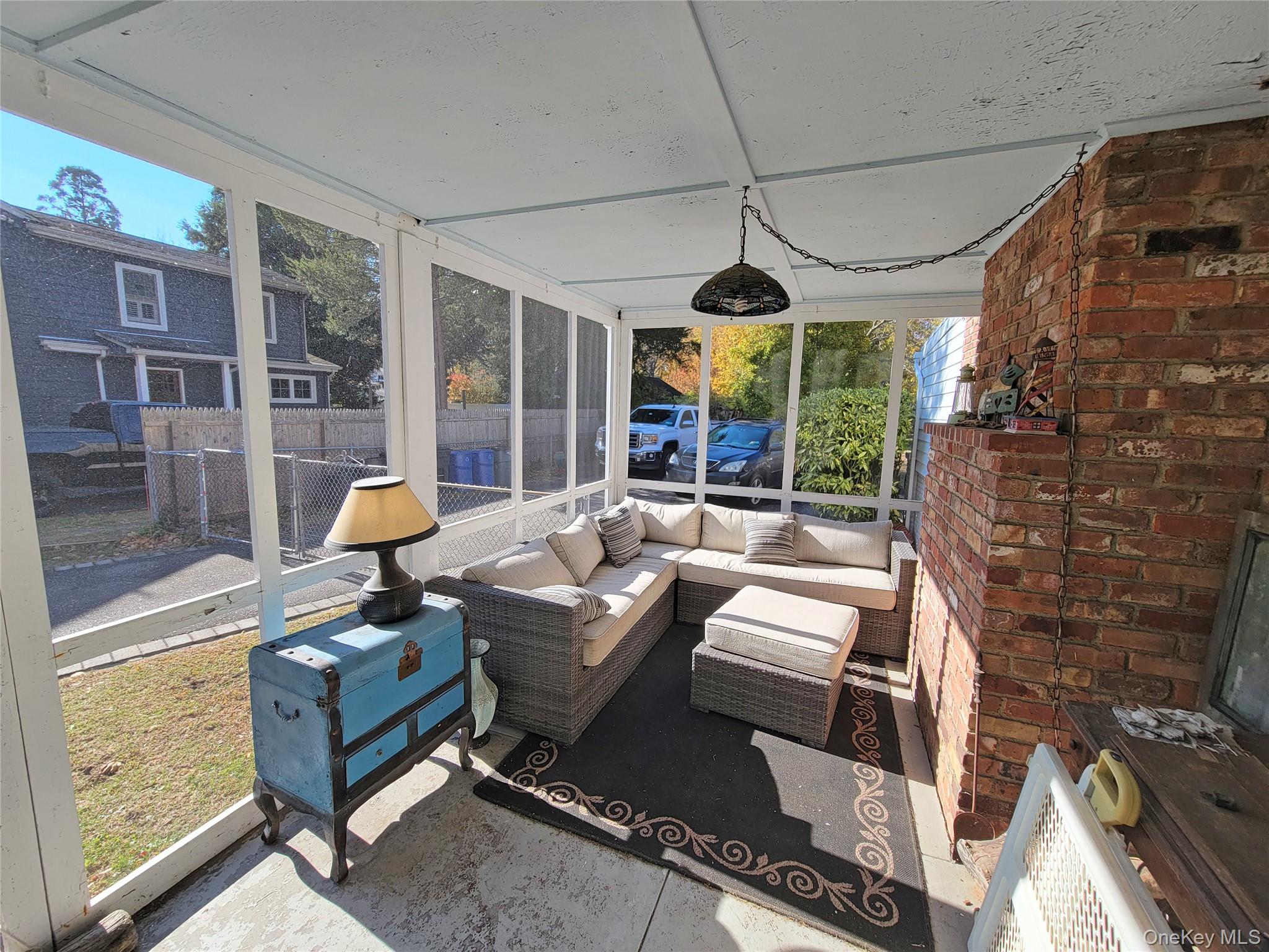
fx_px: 477
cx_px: 634
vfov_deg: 89.9
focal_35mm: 13
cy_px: 476
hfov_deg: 106.2
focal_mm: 2.2
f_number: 2.2
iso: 50
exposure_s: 1/374
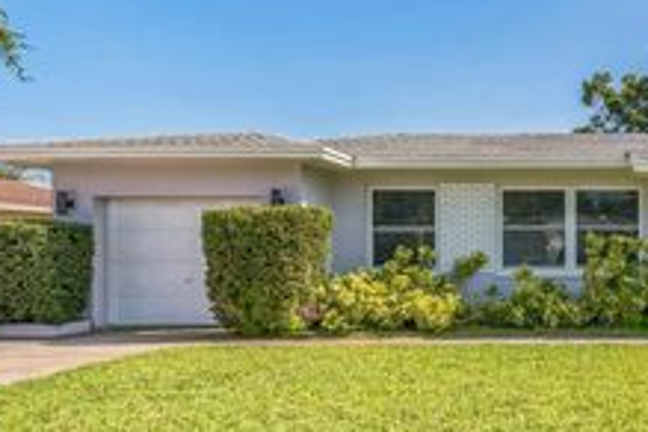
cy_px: 223
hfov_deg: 50.7
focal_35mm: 32
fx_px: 576
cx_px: 604
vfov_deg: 41.1
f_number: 11
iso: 320
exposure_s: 1/320
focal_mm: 14
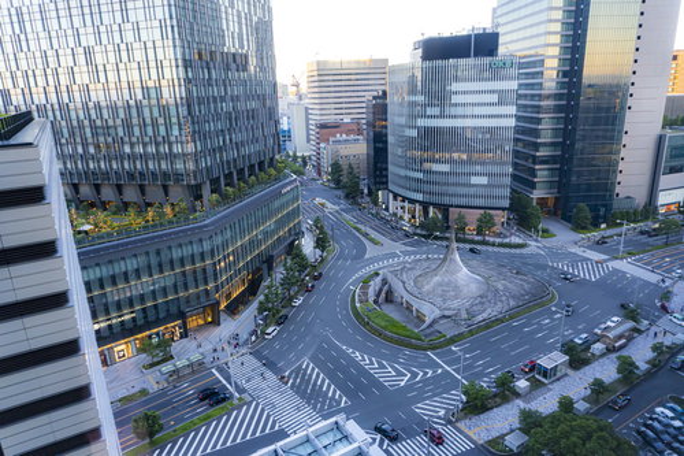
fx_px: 456
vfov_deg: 53.1
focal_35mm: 24
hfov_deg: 73.8
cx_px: 342
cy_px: 228
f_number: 4
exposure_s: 1/160
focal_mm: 16
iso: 1250
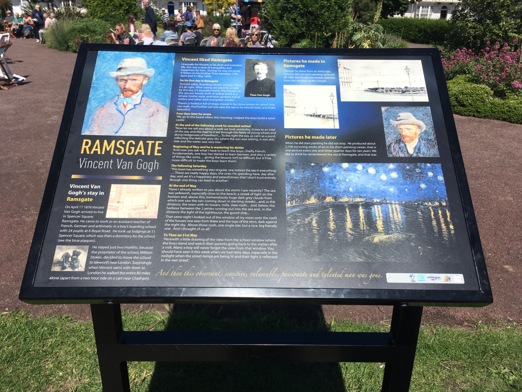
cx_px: 261
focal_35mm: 29
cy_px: 196
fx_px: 437
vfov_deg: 48.2
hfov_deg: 61.7
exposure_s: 1/3344
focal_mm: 4.15
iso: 25
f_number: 2.2
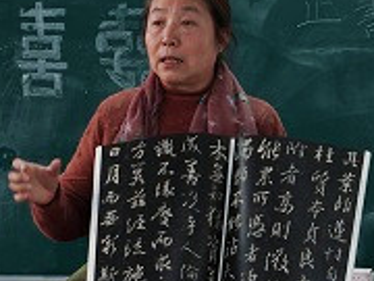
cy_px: 189
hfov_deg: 10.2
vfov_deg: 7.7
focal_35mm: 194
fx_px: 2096
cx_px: 162
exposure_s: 1/40
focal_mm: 52
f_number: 5
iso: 500
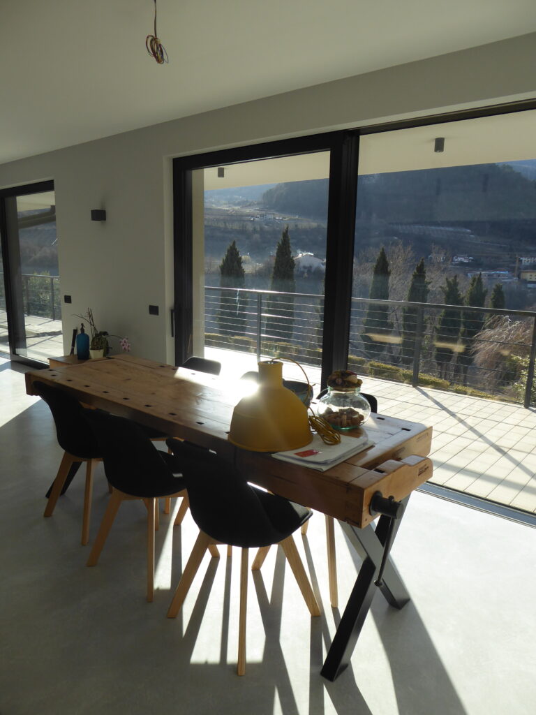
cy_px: 358
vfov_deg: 69.4
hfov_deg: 54.9
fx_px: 516
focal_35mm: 25
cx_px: 268
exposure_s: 1/250
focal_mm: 4.3
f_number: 3.3
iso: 80
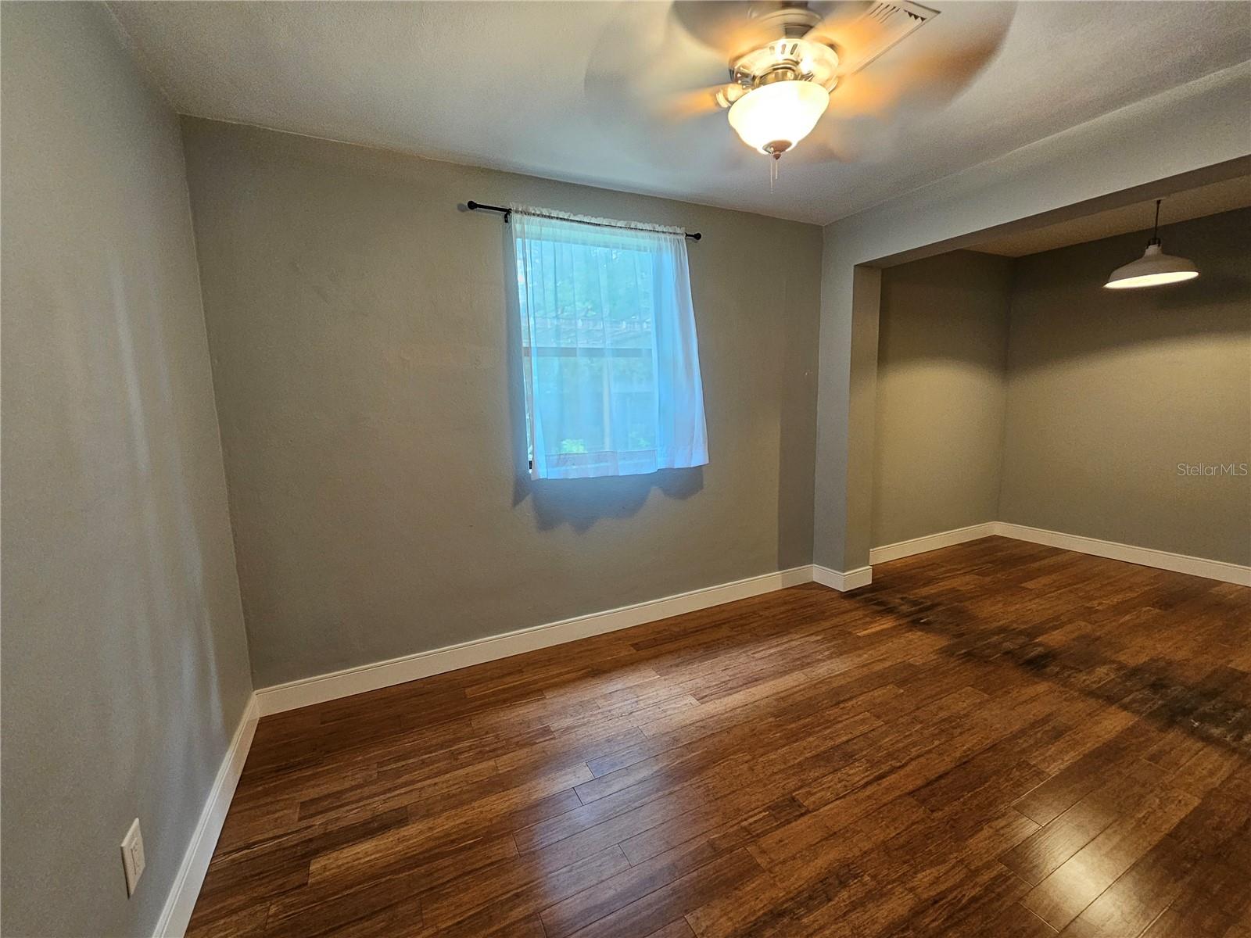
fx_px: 470
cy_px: 469
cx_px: 626
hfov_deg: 106.2
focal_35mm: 13
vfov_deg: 89.9
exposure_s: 1/30
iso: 320
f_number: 2.2
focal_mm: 2.2
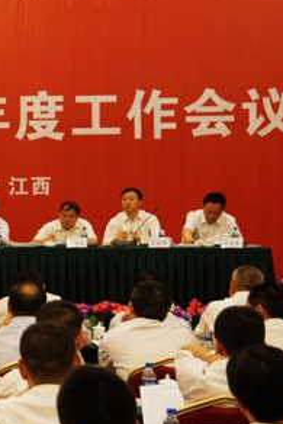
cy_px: 199
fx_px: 1401
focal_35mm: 119
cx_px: -128
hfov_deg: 11.1
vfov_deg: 17.2
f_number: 4.5
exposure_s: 1/60
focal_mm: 39
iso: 1000
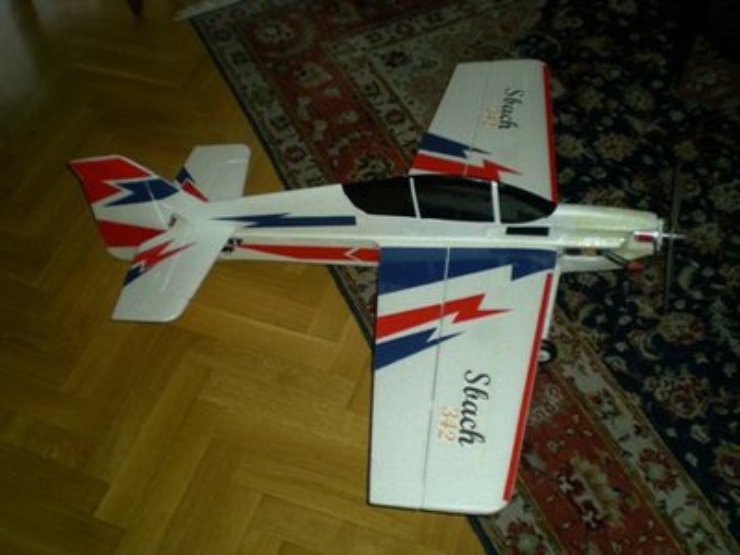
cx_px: 370
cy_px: 278
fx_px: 812
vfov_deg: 37.7
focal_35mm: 38
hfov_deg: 49.0
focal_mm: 6.3
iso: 50
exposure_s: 1/60
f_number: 3.1
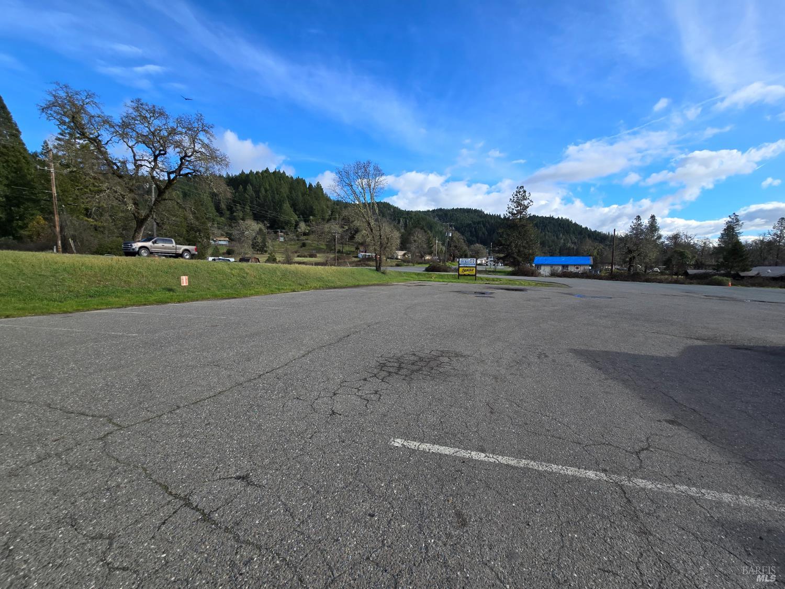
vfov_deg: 89.9
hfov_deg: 106.2
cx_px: 392
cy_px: 294
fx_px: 295
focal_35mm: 13
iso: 50
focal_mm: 2.2
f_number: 2.2
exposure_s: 1/1418
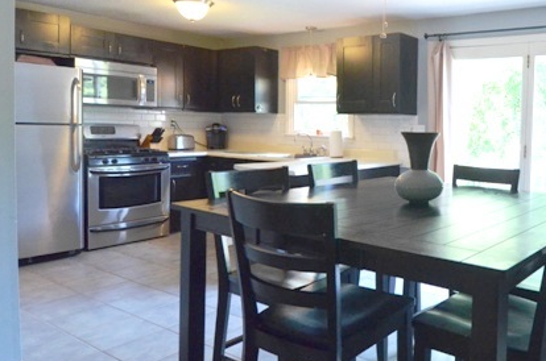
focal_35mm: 29
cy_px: 136
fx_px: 439
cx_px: 419
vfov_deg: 44.4
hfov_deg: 59.8
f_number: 5
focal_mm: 10
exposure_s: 1/100
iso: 1600
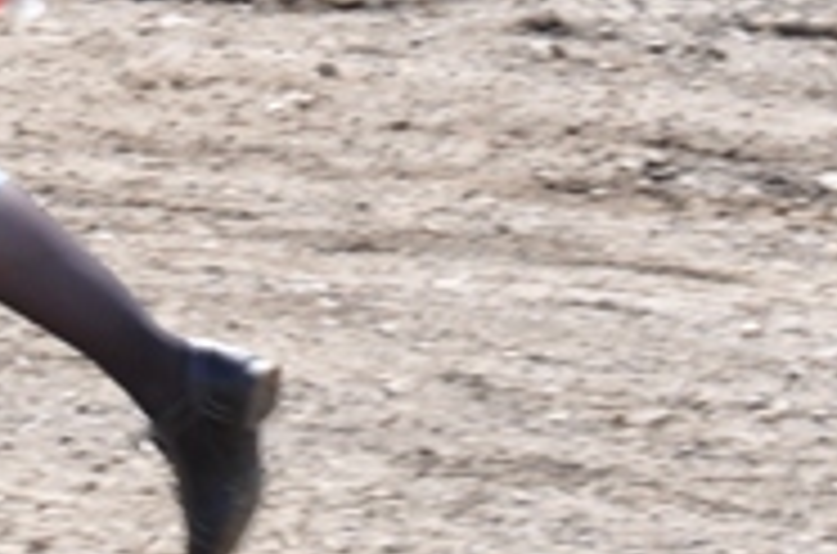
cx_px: 468
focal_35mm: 347
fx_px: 8047
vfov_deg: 3.9
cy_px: -383
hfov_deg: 6.0
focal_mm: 42
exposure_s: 1/125
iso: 200
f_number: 11
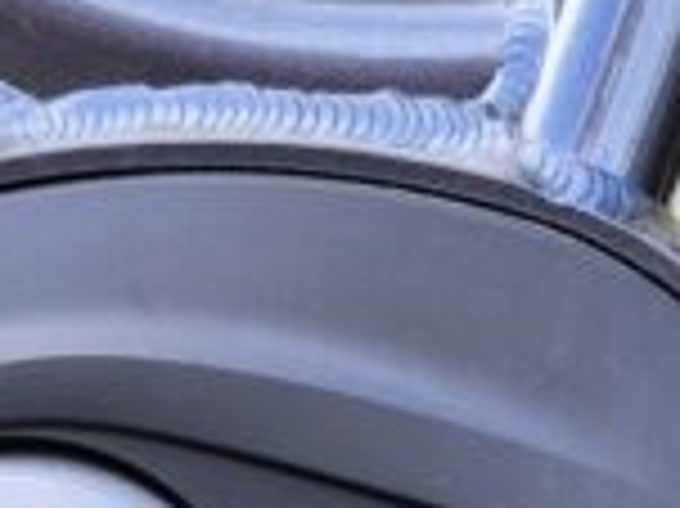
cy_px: 517
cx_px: 396
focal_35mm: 122
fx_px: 2395
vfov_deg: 12.0
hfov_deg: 16.2
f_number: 1.8
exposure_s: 1/180
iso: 32
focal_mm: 5.4
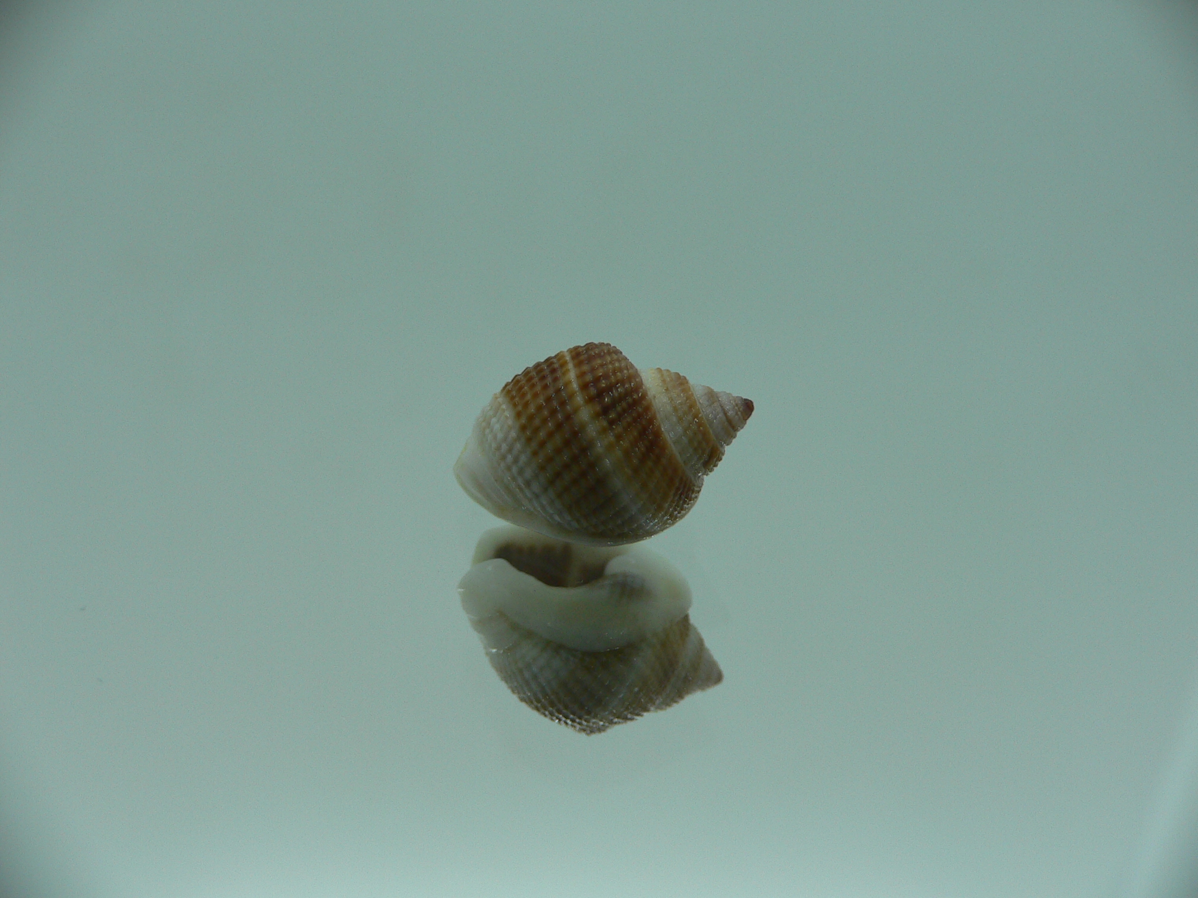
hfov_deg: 52.6
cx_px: 599
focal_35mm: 35
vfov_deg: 40.7
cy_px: 449
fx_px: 1211
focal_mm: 4.6
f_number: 2.8
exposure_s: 1/80
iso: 80
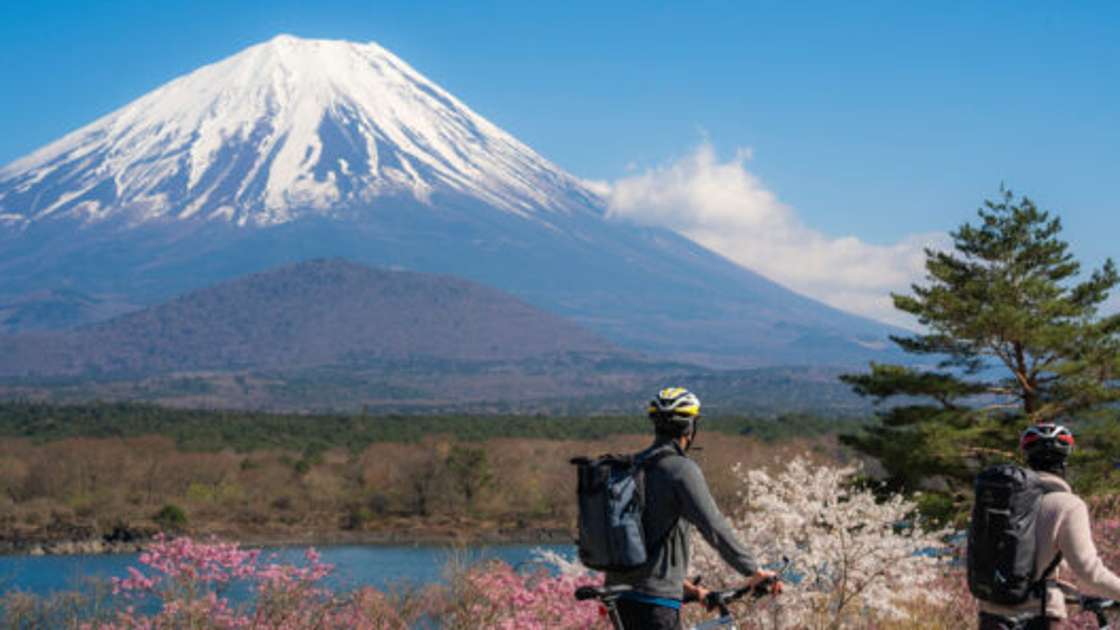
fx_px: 2762
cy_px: 379
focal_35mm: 93
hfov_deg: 22.9
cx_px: 617
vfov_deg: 13.0
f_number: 9
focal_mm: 67
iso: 100
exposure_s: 1/320
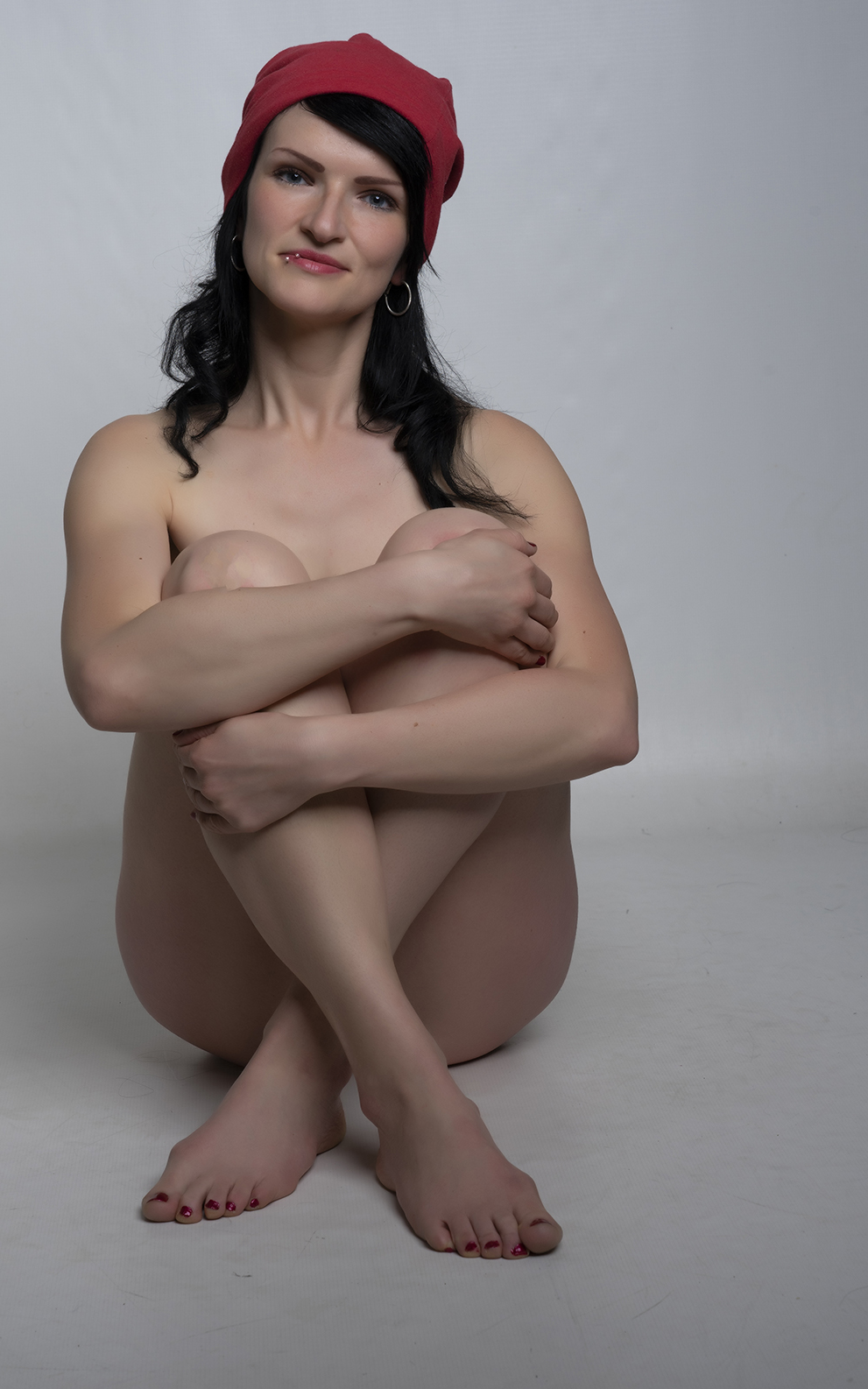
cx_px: 402
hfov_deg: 18.1
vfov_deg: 28.6
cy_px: 694
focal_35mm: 72
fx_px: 2726
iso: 200
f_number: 11
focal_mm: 70
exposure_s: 1/200
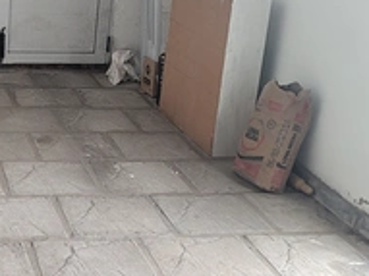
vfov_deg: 27.5
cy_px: 135
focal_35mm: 53
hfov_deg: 34.7
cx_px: 56
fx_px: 565
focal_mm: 5.56
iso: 213
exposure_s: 1/100
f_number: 1.8
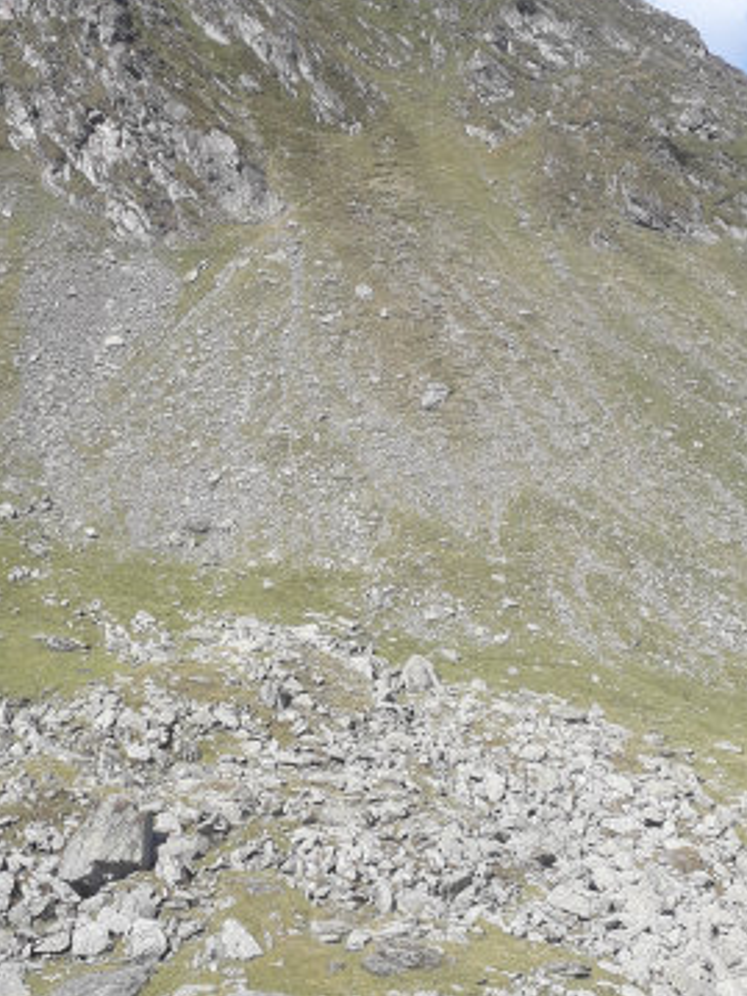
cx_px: 257
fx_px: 1324
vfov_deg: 40.9
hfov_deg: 31.3
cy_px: 363
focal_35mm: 46
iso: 40
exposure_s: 1/1209
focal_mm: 3.6
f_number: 1.9
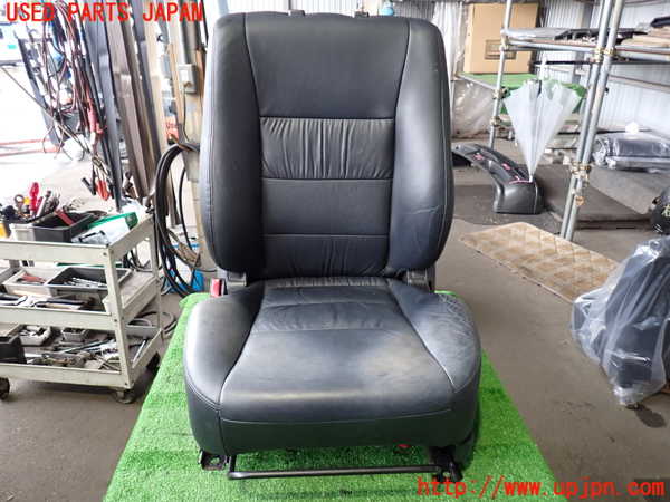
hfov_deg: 69.4
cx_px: 335
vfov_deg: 54.9
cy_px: 251
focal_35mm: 25
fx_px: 484
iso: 250
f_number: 2
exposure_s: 1/30
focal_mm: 4.5
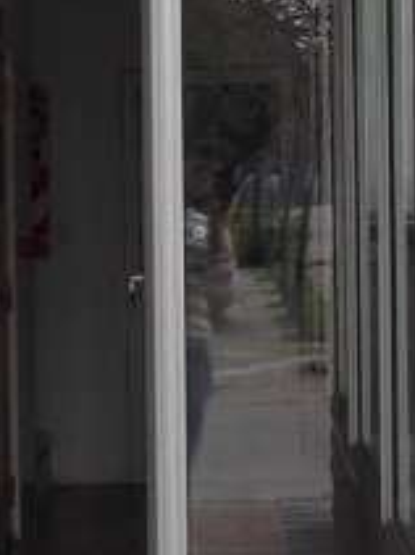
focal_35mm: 188
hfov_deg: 7.9
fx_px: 3008
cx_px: 24
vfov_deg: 10.5
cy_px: 308
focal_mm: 4.12
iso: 50
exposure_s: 1/206
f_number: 2.4
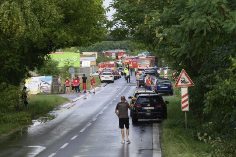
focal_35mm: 200
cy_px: 78
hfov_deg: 10.3
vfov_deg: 6.9
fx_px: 1310
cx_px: 118
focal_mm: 200
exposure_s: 1/800
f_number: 8
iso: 1250
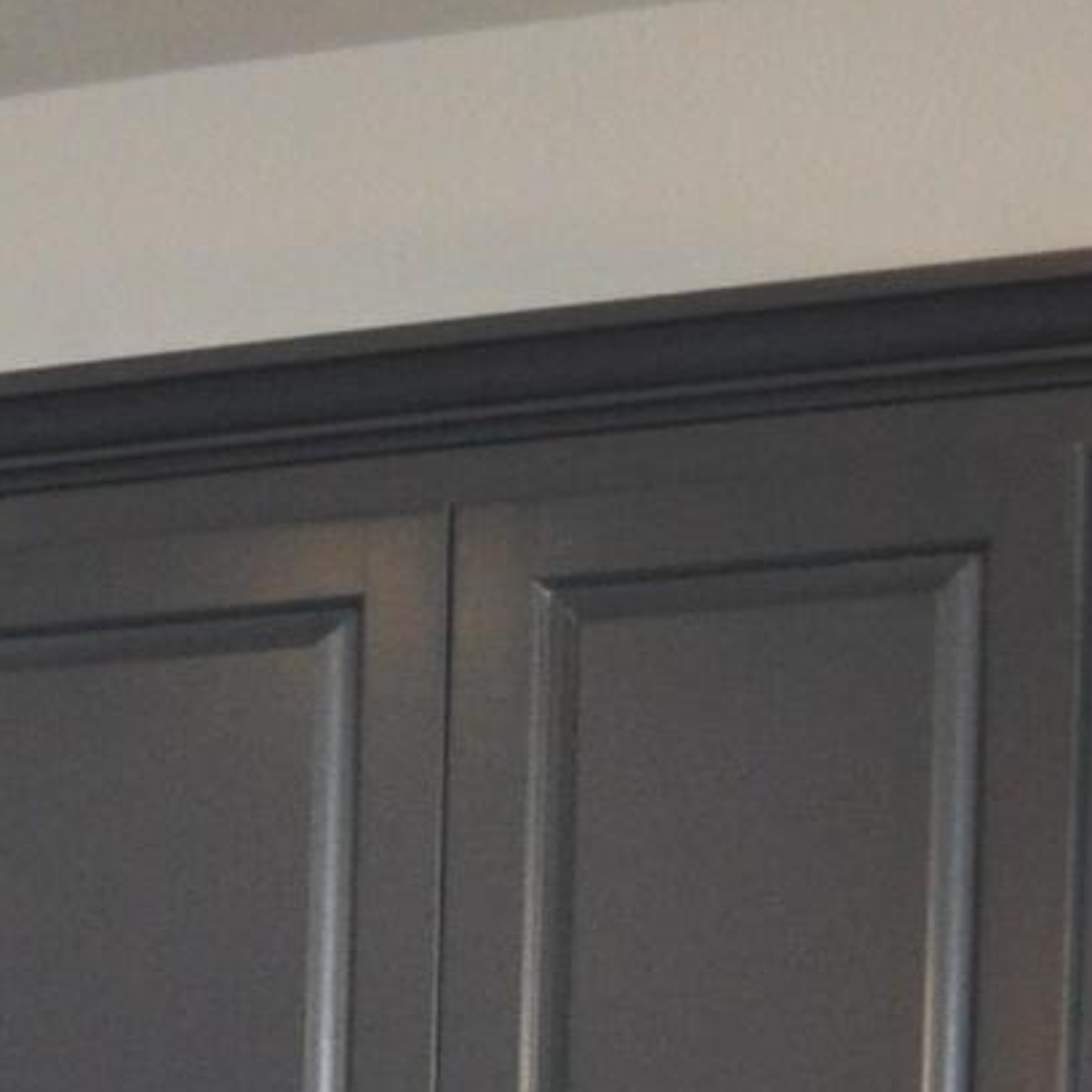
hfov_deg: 8.8
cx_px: -2067
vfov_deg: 9.6
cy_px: 2264
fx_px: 5996
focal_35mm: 168
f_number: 3.5
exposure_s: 1/100
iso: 800
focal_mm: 18
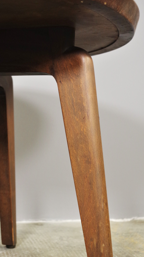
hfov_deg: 18.5
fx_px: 441
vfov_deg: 32.3
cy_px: 135
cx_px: 56
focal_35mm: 65
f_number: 4
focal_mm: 28.13
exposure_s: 1/60
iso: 800
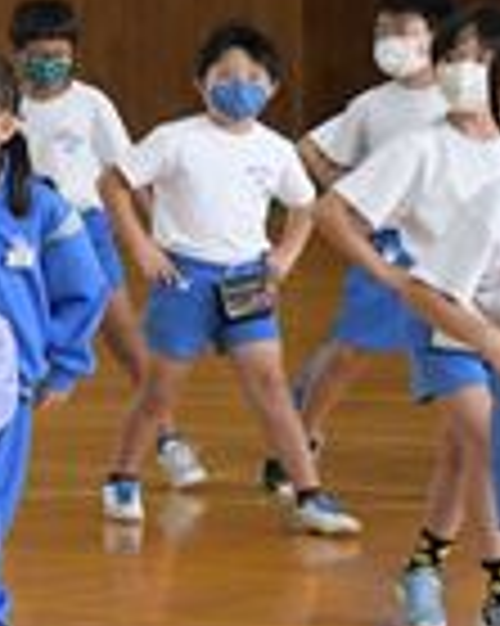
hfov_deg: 5.7
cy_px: 367
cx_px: -590
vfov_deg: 7.3
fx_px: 4889
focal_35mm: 264
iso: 5000
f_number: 5.6
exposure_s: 1/800
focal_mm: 52
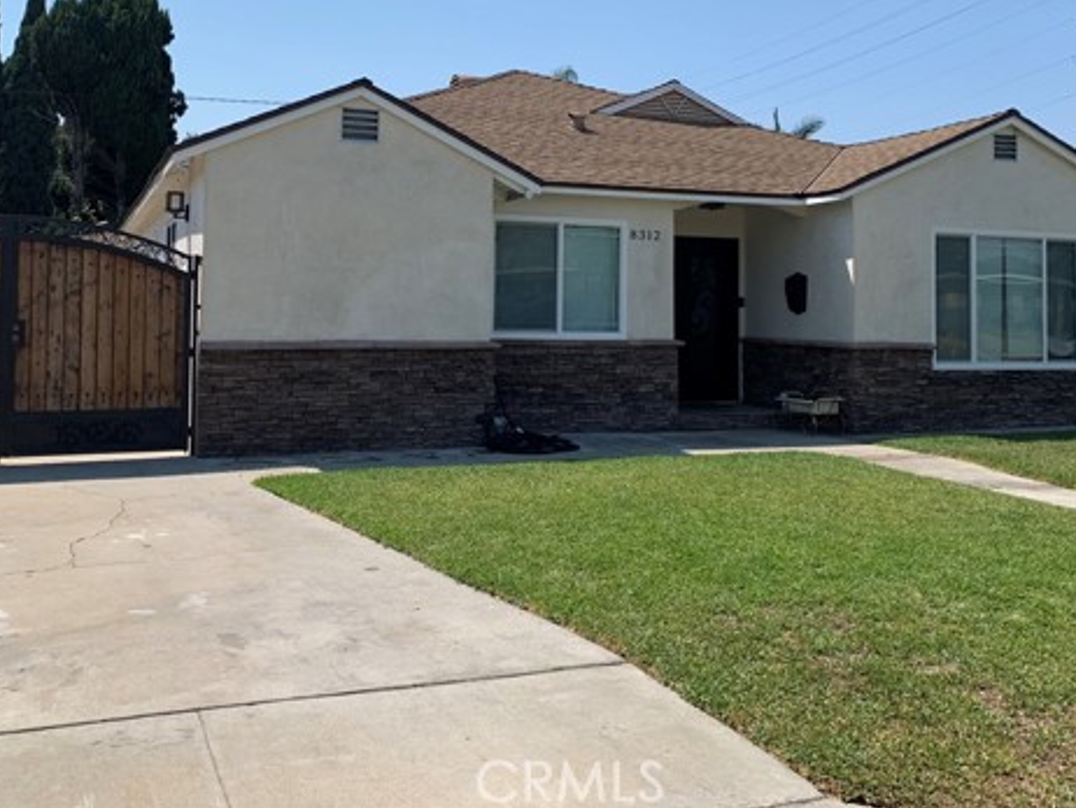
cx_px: 524
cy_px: 256
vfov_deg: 39.1
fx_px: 1120
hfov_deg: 51.3
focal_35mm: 36
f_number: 1.8
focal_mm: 4.25
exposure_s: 1/2833
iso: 25
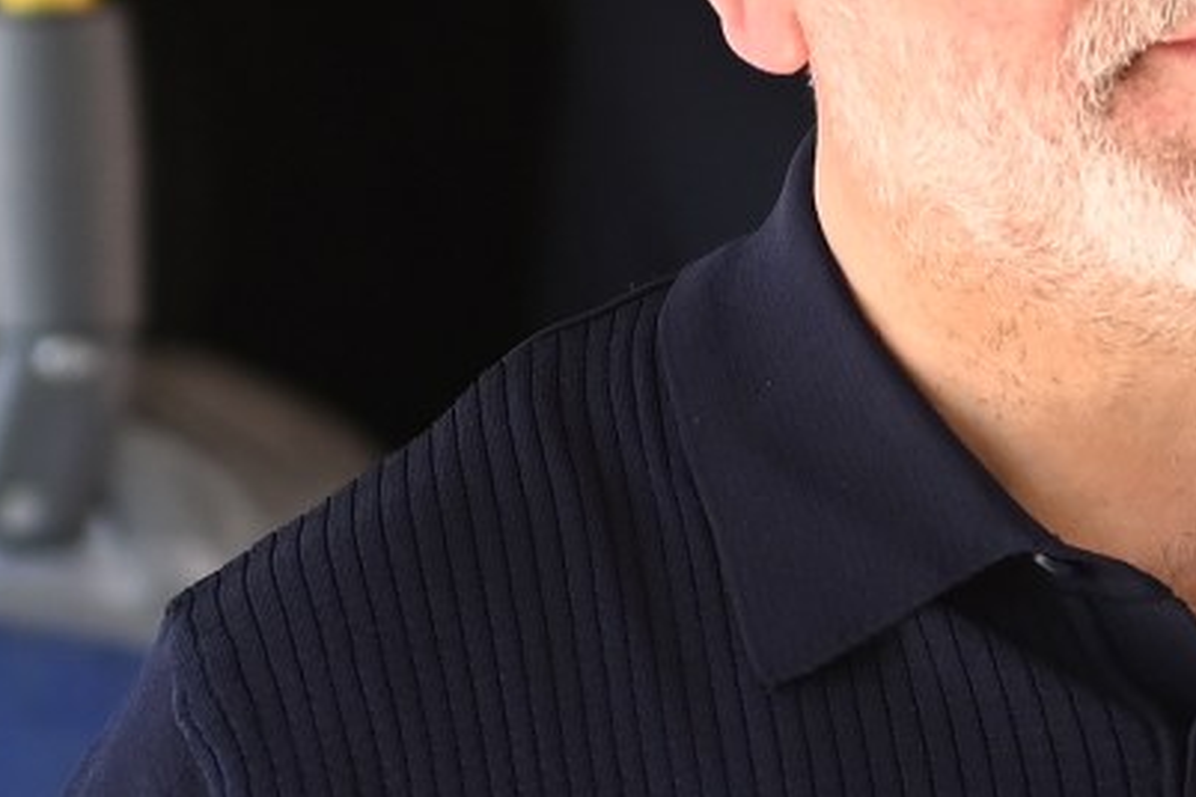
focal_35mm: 522
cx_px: 1258
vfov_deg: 2.6
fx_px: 17341
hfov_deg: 3.9
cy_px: 303
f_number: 3.2
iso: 200
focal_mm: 70
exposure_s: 1/320
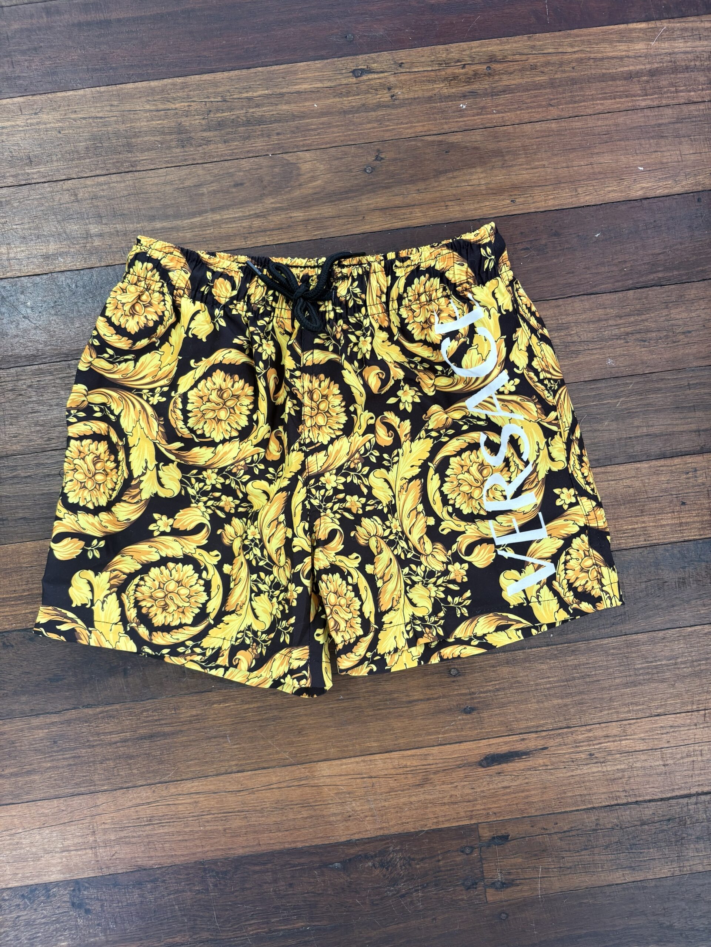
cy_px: 474
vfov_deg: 67.3
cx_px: 356
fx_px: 712
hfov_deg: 53.1
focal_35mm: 26
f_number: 1.6
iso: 80
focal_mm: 5.96
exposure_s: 1/50
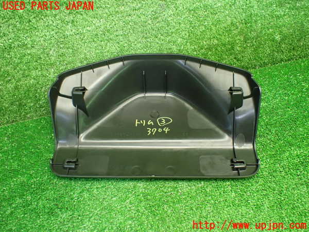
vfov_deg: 46.8
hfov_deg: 60.0
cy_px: 116
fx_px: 268
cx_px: 154
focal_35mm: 30
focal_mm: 5.4
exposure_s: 1/80
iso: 800
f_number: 2.3
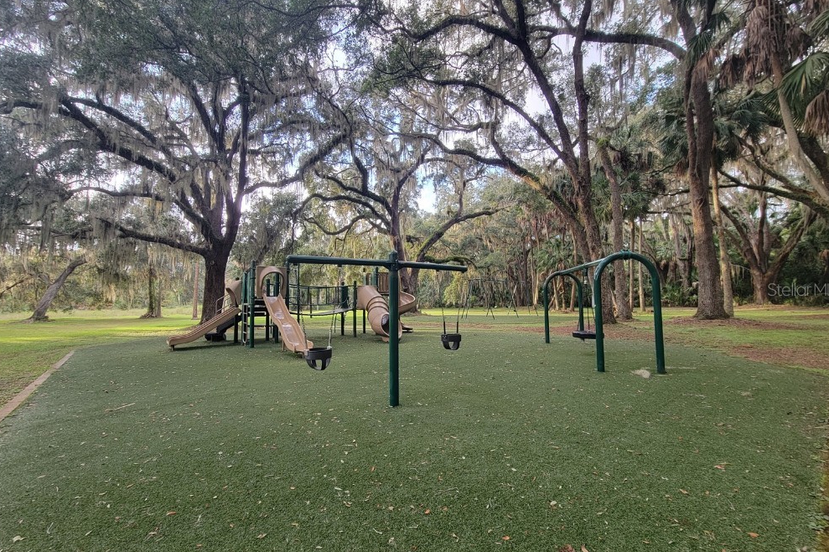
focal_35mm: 14
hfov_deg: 104.3
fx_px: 322
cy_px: 289
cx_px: 417
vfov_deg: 81.1
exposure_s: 1/60
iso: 80
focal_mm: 2.2
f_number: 2.2
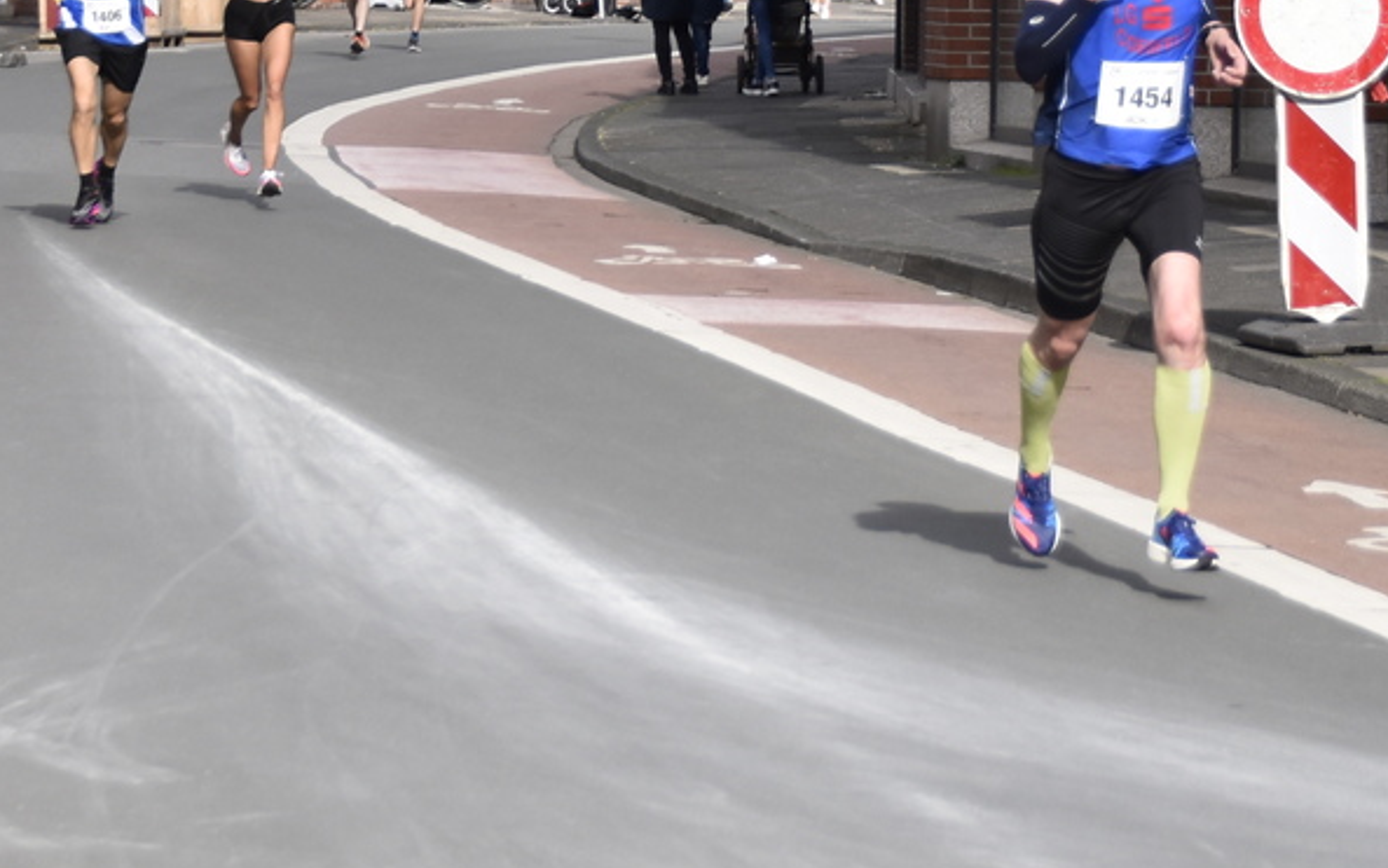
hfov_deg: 8.8
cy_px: 167
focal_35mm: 237
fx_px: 8968
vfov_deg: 5.5
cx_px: 1032
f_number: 5.3
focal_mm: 62
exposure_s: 1/1250
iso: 400
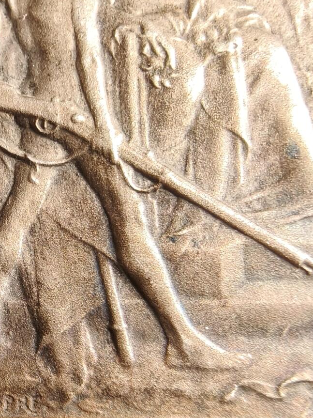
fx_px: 579
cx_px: 29
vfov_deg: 36.5
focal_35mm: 48
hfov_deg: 29.0
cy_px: 395
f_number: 2
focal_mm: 2.32
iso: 250
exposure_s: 1/50
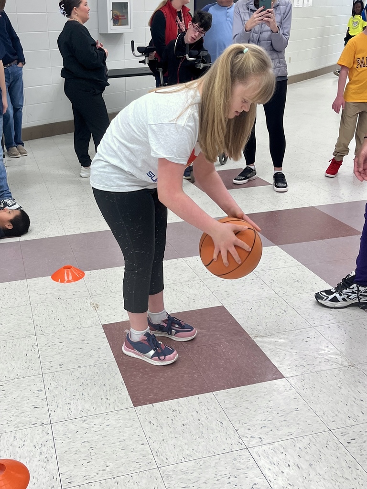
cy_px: 244
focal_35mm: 26
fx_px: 368
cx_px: 184
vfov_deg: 67.3
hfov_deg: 53.1
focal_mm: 5.1
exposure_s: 1/120
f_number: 1.6
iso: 80
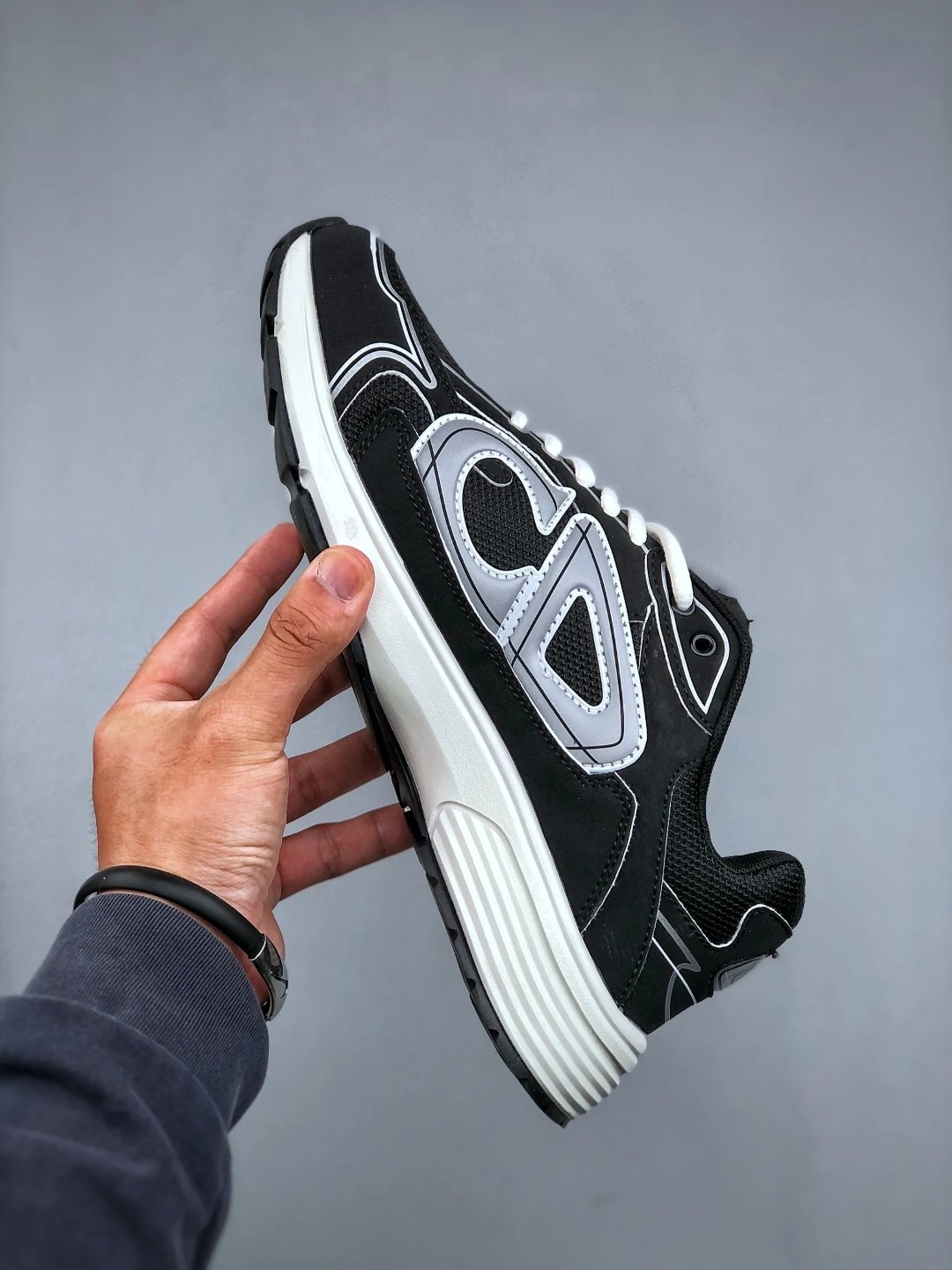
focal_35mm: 57
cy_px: 635
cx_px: 476
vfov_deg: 33.8
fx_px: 2090
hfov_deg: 25.7
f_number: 2.8
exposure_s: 1/50
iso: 20
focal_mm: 6.6
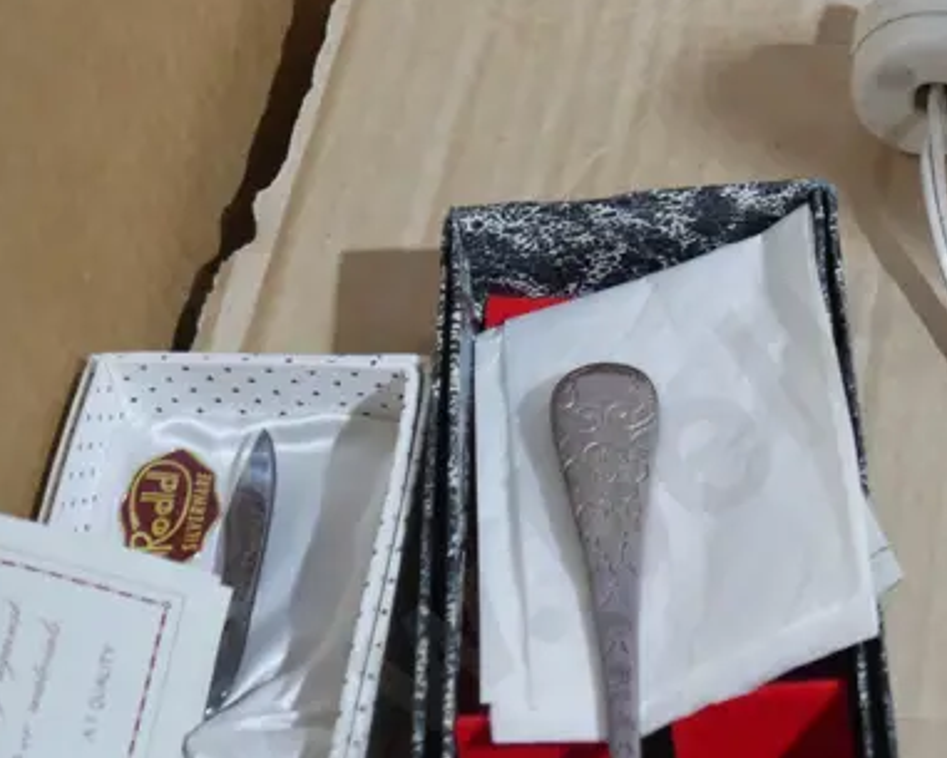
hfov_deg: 17.5
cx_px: 1106
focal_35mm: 105
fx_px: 2944
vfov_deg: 14.6
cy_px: 155
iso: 1250
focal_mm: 20
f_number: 4.4
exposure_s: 1/60
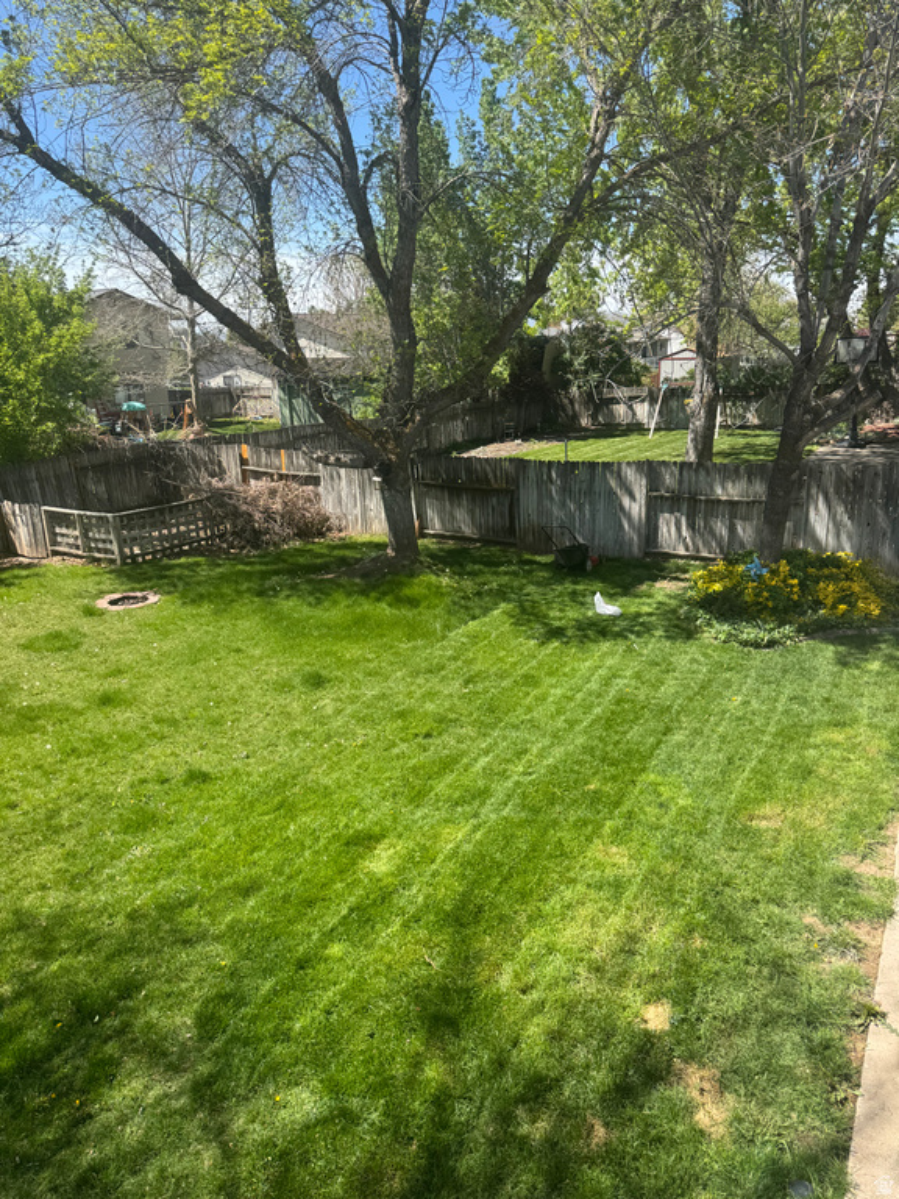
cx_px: 450
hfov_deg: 56.8
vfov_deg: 71.6
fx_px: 831
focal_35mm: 24
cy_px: 600
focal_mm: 6.76
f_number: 1.78
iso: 80
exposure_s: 1/1637
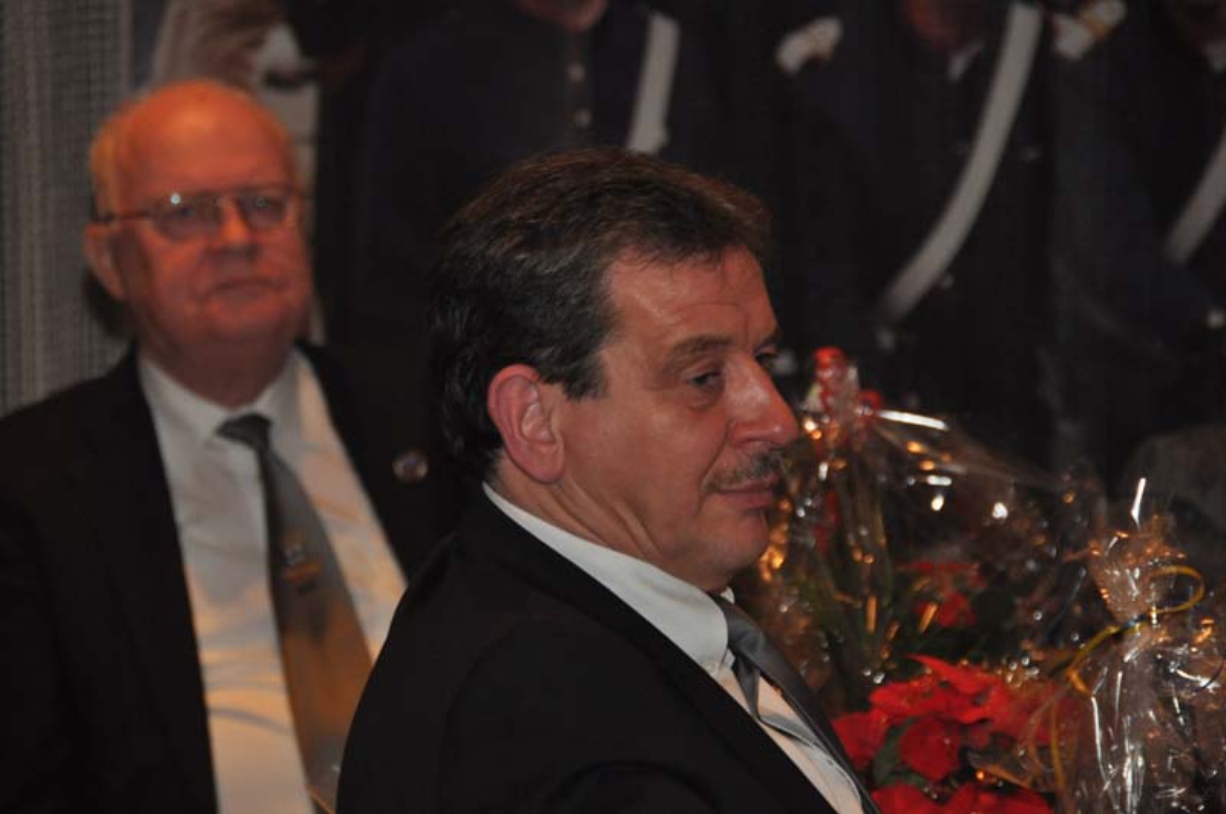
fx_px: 10202
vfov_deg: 4.6
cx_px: 613
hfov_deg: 6.9
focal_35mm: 300
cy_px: 407
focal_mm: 200
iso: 1100
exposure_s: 1/60
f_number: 5.6
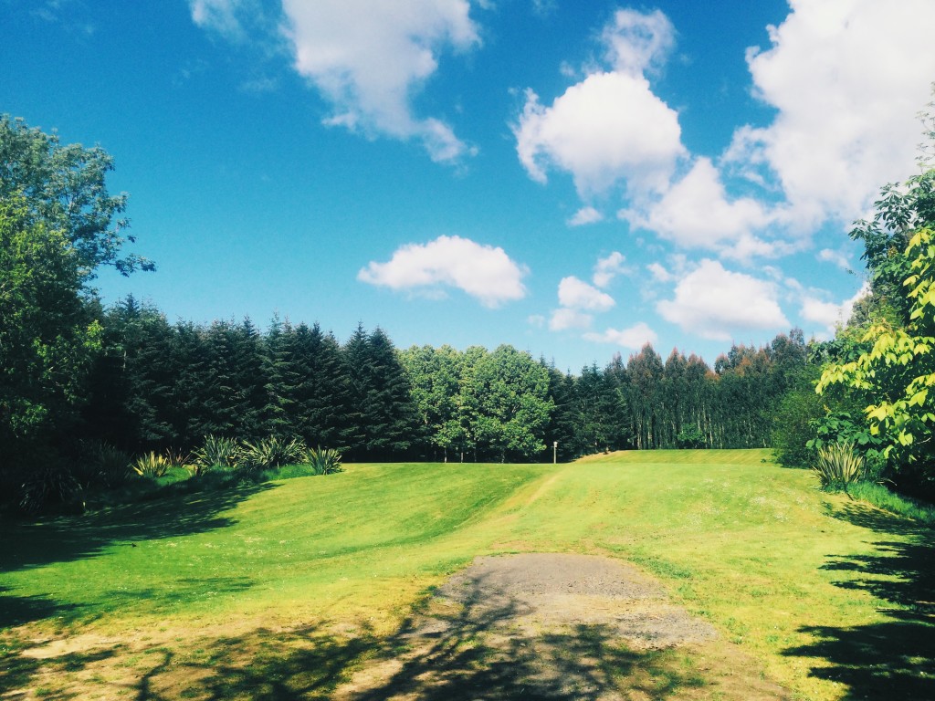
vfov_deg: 48.2
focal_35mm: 29
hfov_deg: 61.7
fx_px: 783
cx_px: 468
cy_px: 350
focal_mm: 4.15
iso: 32
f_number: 2.2
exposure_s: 1/2053
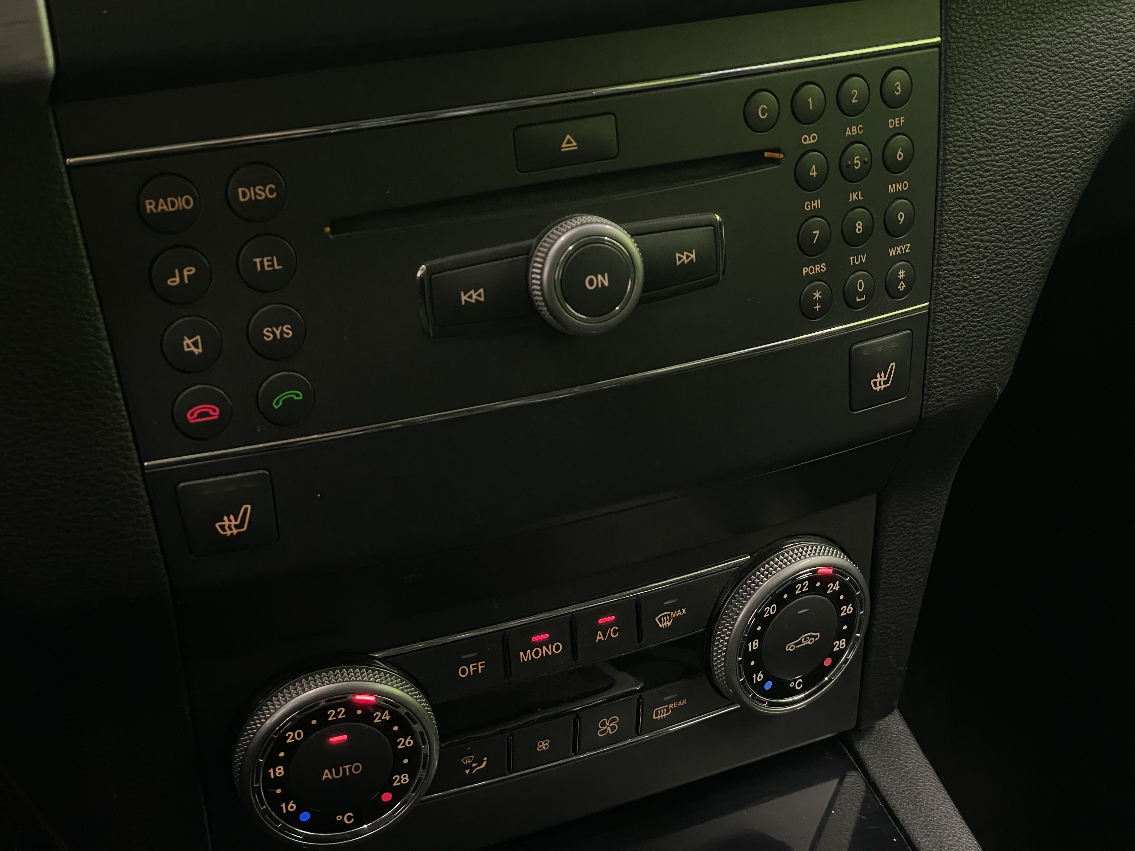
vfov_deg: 28.0
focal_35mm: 52
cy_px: 426
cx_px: 568
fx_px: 1705
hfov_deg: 36.8
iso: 800
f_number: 2
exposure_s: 1/50
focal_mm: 6
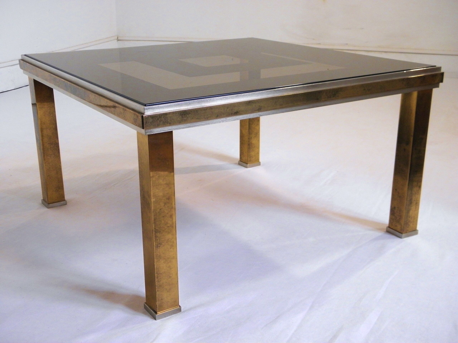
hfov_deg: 42.9
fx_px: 582
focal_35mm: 44
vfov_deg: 32.9
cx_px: 229
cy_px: 172
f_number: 3.9
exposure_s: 1/30
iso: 200
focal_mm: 7.9
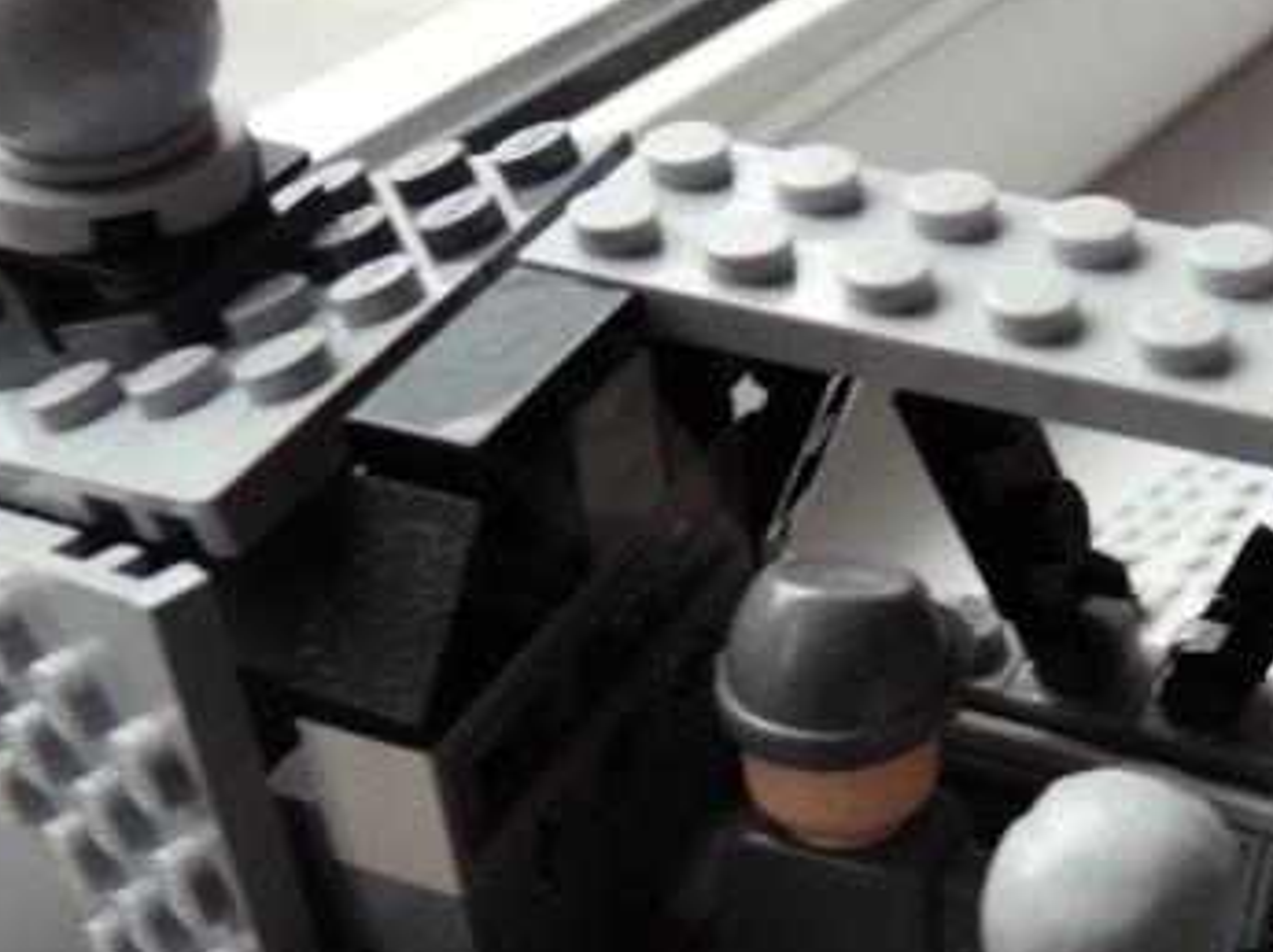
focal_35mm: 65
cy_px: 727
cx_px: 1122
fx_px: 2388
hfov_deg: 28.8
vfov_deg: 22.3
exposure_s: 1/20
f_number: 2.8
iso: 200
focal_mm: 4.6
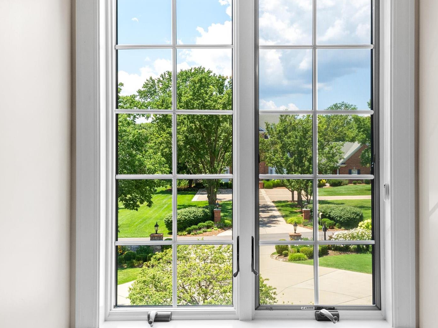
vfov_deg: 36.0
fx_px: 506
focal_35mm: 40
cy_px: 162
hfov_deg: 46.7
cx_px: 247
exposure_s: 1/125
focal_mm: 18
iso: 400
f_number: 6.3
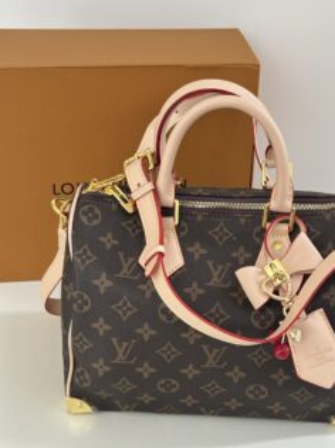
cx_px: 206
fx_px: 788
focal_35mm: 61
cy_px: 226
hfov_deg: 24.0
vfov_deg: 31.7
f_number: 1.78
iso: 125
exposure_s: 1/60
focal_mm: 6.86
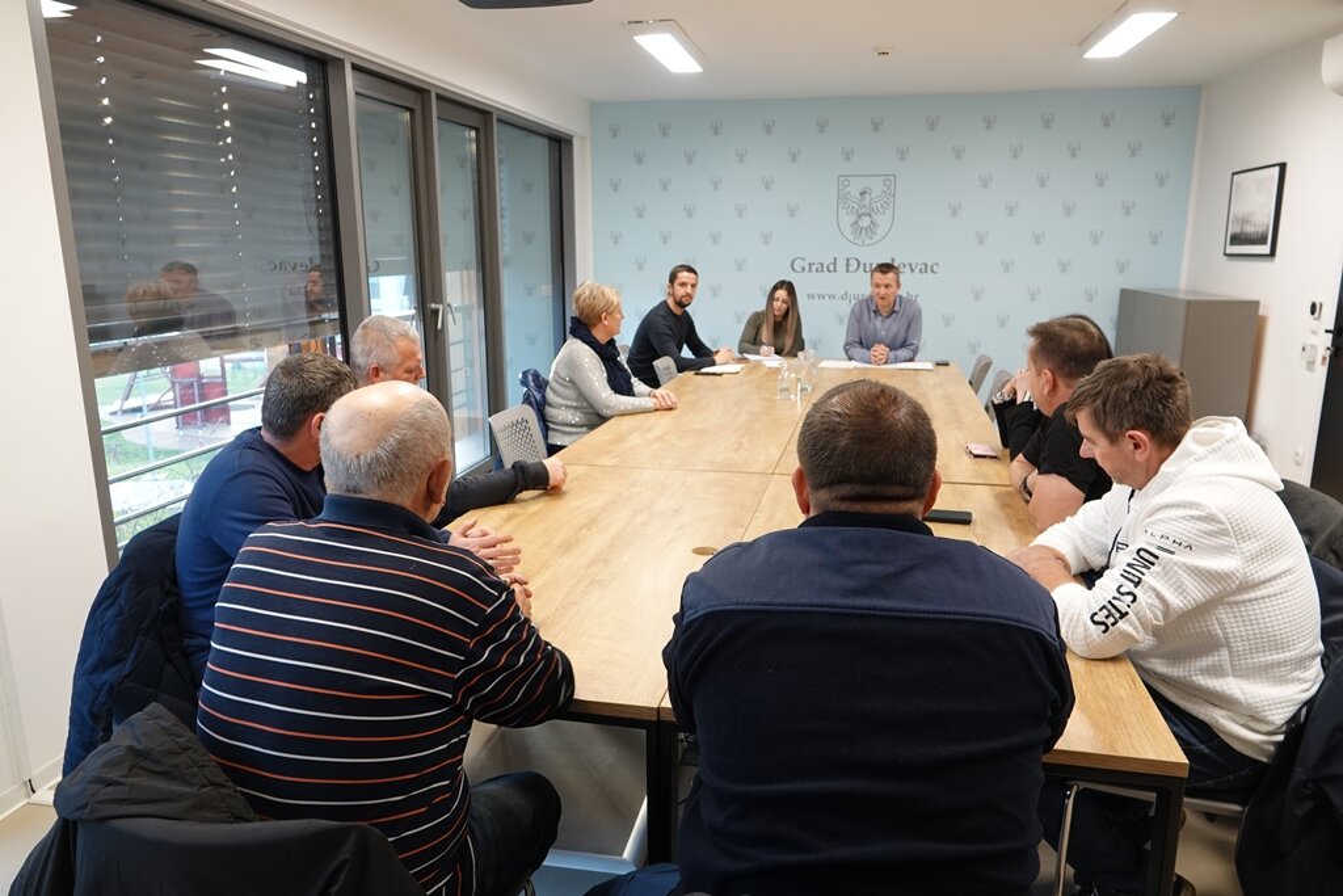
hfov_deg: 73.7
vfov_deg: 53.1
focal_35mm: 24
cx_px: 672
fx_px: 895
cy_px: 448
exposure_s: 1/30
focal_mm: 8.8
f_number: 2.4
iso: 100
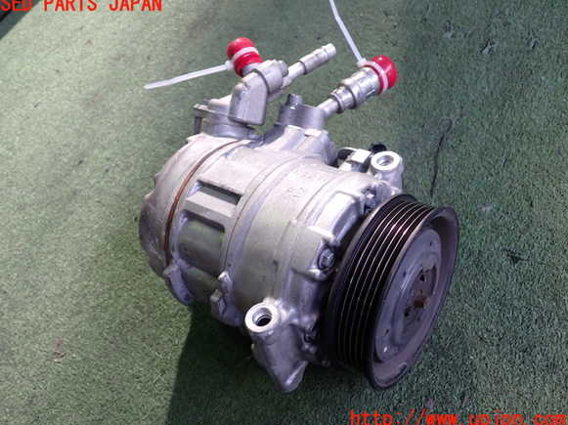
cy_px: 212
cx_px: 278
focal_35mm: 31
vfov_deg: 45.4
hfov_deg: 58.4
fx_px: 508
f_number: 2.3
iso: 200
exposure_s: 1/50
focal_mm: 5.4
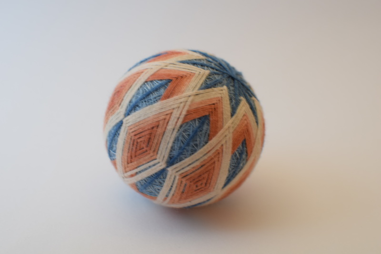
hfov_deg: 37.8
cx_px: 190
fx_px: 556
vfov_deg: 25.8
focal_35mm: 52
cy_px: 127
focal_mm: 35
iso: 250
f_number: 5.6
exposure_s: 1/4
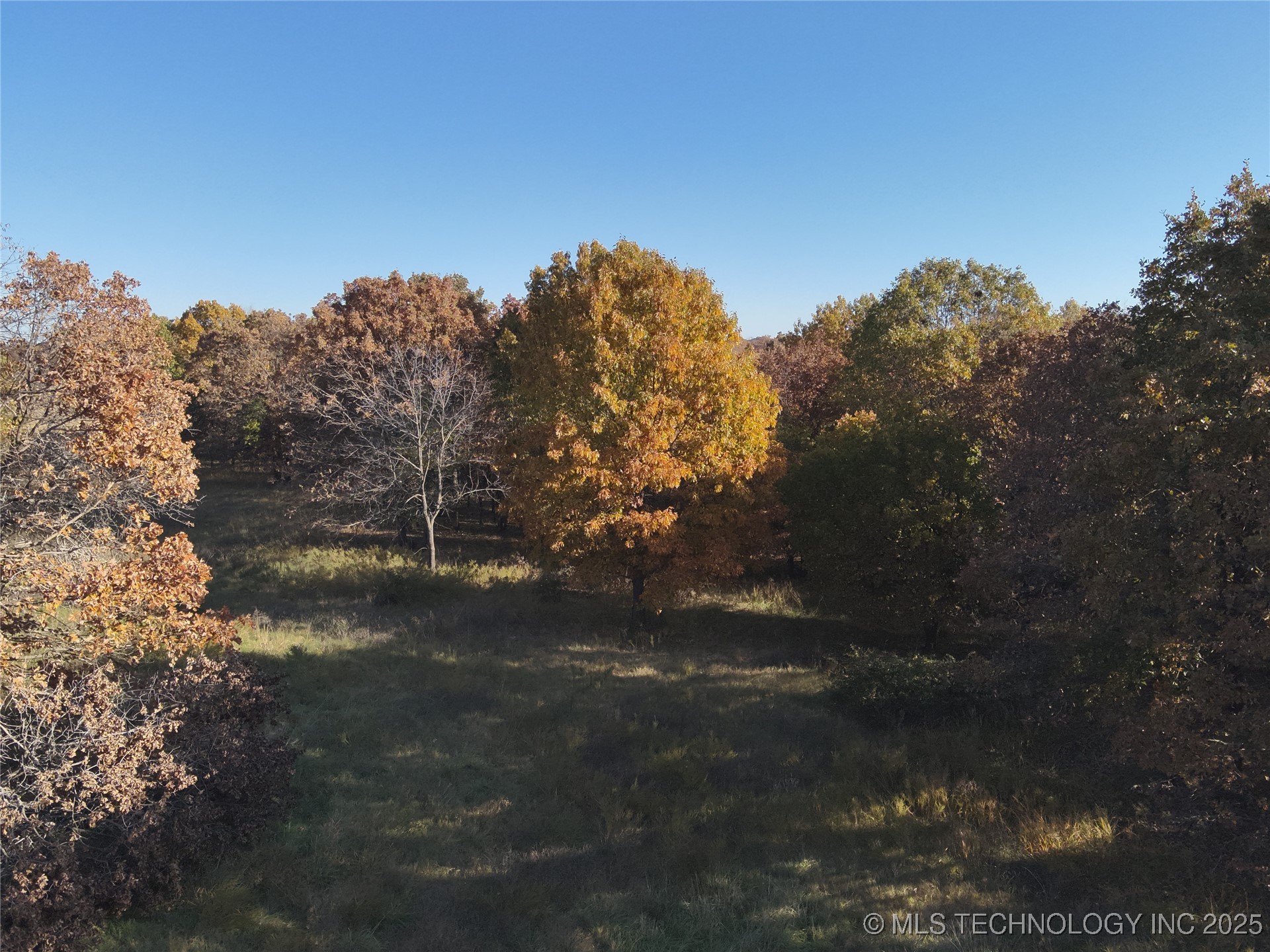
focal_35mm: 24
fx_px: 881
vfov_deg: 56.8
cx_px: 635
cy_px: 476
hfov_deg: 71.6
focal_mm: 4.4
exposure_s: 1/640
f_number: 2.8
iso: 100
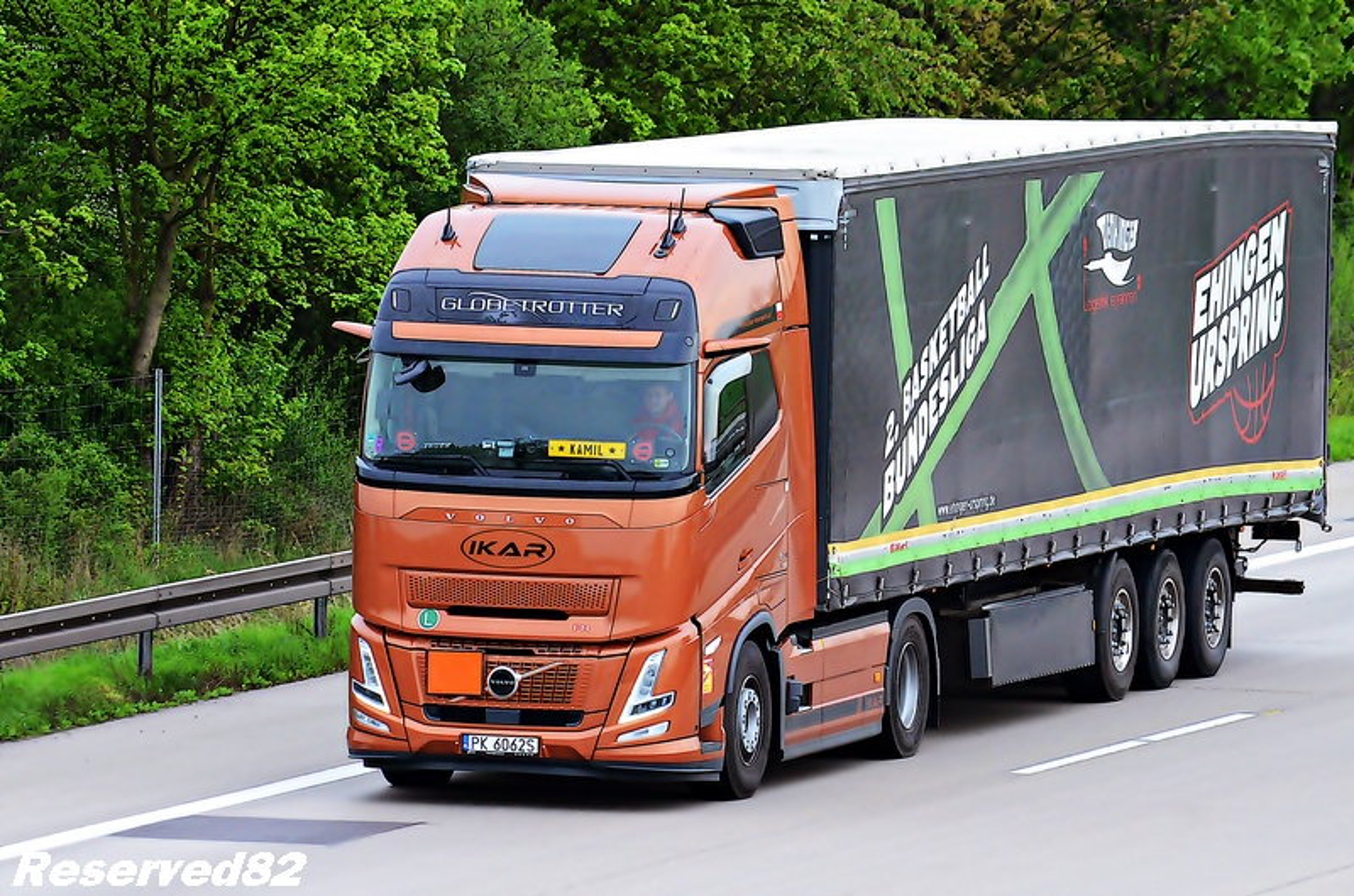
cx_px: 677
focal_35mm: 292
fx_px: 10979
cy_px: 448
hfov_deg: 7.1
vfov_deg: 4.7
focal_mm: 195
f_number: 7.1
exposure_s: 1/1000
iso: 2000
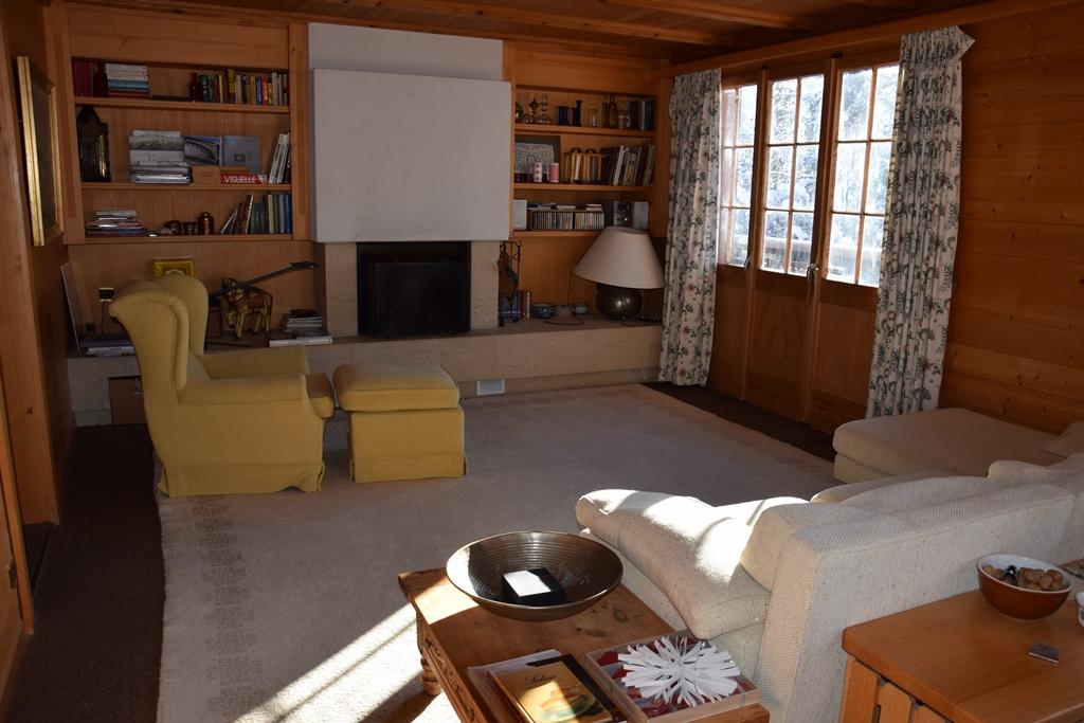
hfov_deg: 67.4
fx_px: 813
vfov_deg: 47.9
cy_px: 362
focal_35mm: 27
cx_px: 542
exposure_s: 1/125
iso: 140
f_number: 5.6
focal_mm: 18
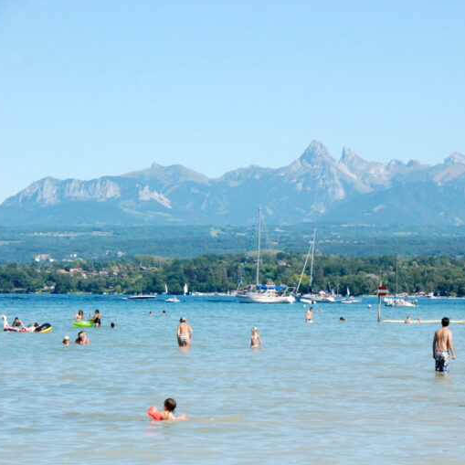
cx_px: 340
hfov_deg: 11.3
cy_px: 232
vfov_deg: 11.3
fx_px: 2340
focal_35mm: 154
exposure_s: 1/2000
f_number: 11
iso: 1600
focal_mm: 80
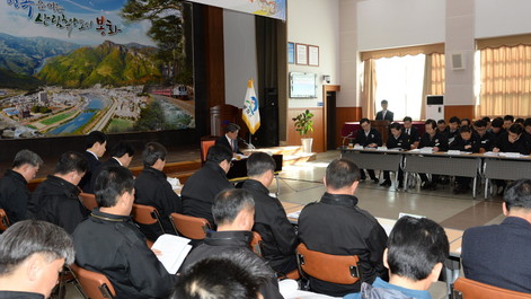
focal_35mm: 32
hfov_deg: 61.0
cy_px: 143
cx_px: 277
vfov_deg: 36.7
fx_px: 451
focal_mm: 24
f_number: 5
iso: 1250
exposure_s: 1/100
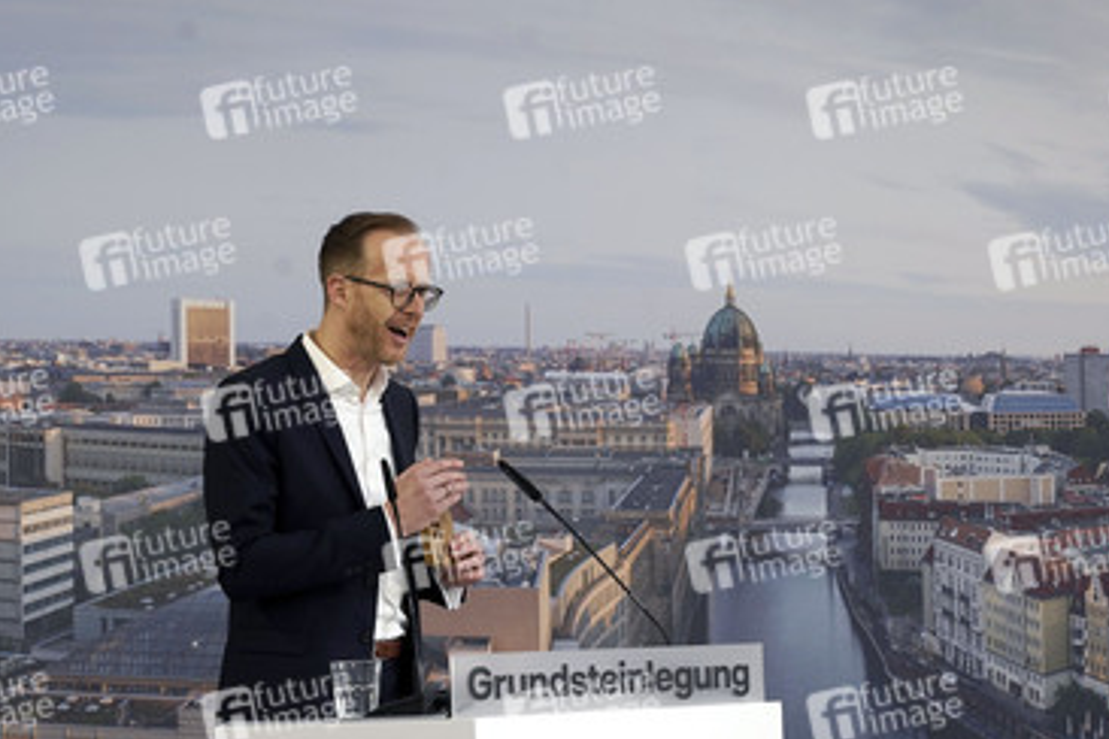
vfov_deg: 14.2
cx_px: 501
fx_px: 2957
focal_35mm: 96
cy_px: 330
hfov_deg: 21.2
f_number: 8
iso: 640
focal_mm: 78
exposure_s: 1/500
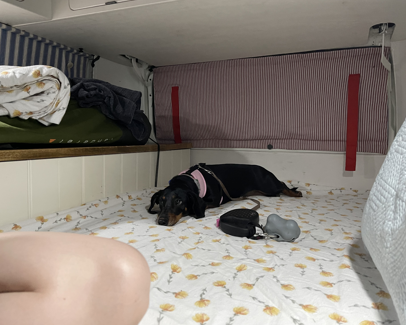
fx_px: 336
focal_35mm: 28
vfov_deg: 51.5
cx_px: 199
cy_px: 160
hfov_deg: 62.2
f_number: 1.6
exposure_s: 1/55
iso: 500
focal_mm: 5.1
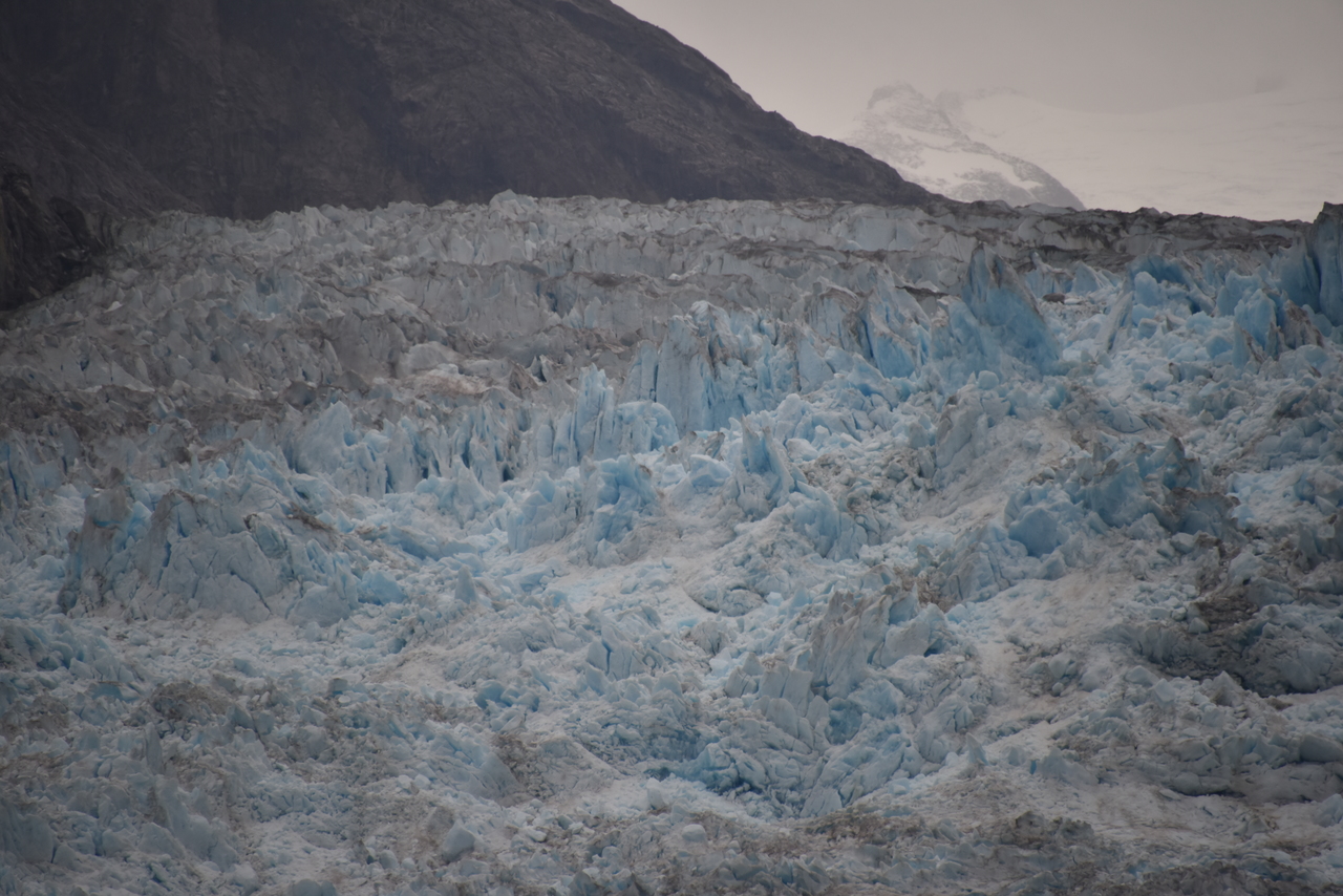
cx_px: 672
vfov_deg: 4.6
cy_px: 448
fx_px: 11193
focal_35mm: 300
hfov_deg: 6.9
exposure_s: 1/640
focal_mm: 300
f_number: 5.6
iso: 640
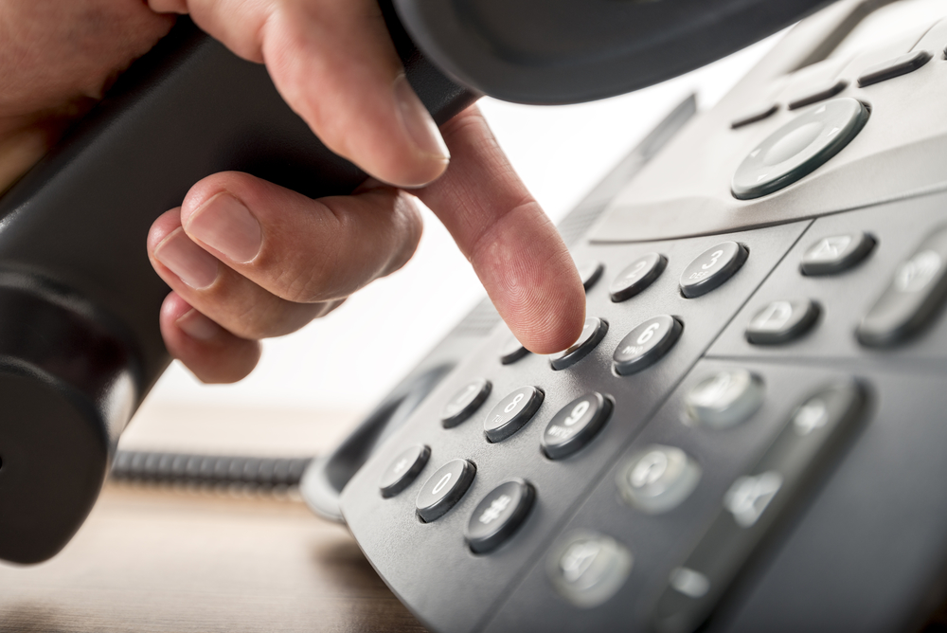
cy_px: 316
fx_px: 921
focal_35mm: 35
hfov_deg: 54.4
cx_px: 474
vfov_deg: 37.9
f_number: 5.6
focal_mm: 35
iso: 100
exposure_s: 1/160
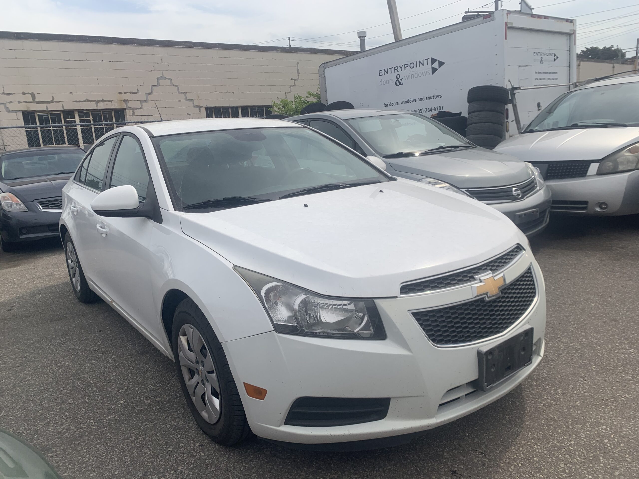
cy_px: 240
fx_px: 480
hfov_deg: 67.3
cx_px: 320
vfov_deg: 53.1
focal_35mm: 26
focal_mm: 4.25
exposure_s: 1/3521
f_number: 1.8
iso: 25
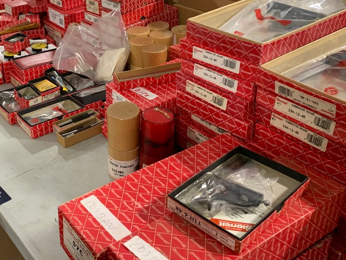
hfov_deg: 42.8
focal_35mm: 43
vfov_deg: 33.4
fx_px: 430
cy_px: 94
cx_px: 97
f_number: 1.8
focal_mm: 4.25
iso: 200
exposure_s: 1/60
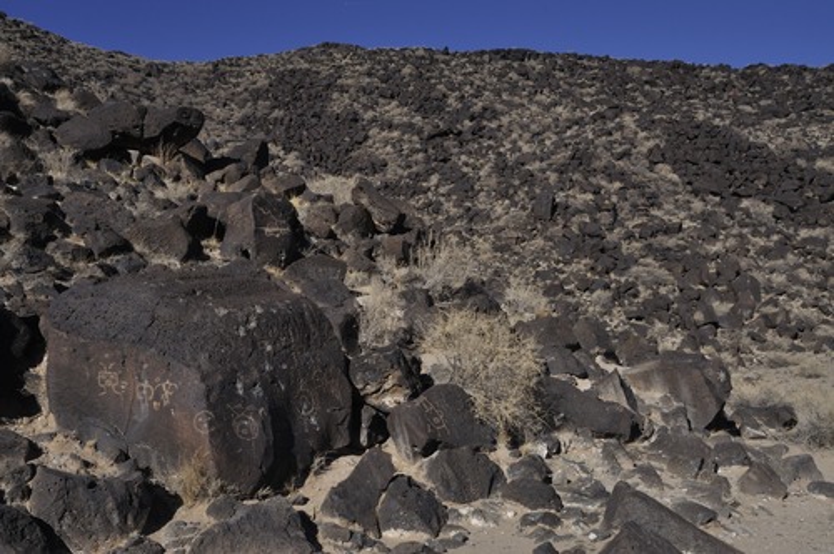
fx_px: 902
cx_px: 417
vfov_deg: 34.1
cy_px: 277
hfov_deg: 49.6
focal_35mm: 39
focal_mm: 26
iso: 200
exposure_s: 1/320
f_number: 14
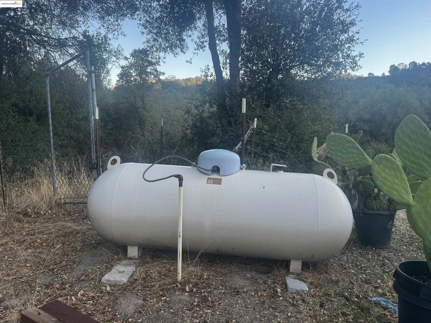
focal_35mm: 26
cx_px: 216
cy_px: 162
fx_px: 324
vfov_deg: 53.1
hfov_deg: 67.3
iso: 40
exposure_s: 1/282
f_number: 1.5
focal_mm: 5.7
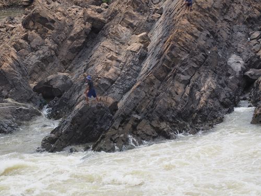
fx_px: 2036
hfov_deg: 7.3
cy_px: 98
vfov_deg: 5.5
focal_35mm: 270
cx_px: 130
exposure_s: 1/400
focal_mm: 135
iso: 200
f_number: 6.3
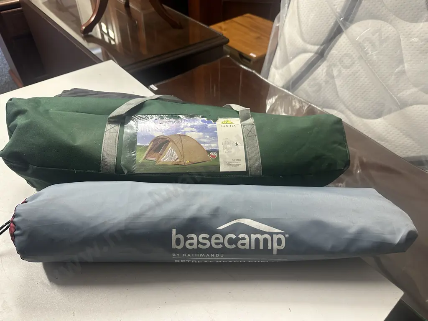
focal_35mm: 24
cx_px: 214
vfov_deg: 56.8
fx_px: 297
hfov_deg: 71.6
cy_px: 160
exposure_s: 1/50
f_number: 1.78
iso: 200
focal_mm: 6.86
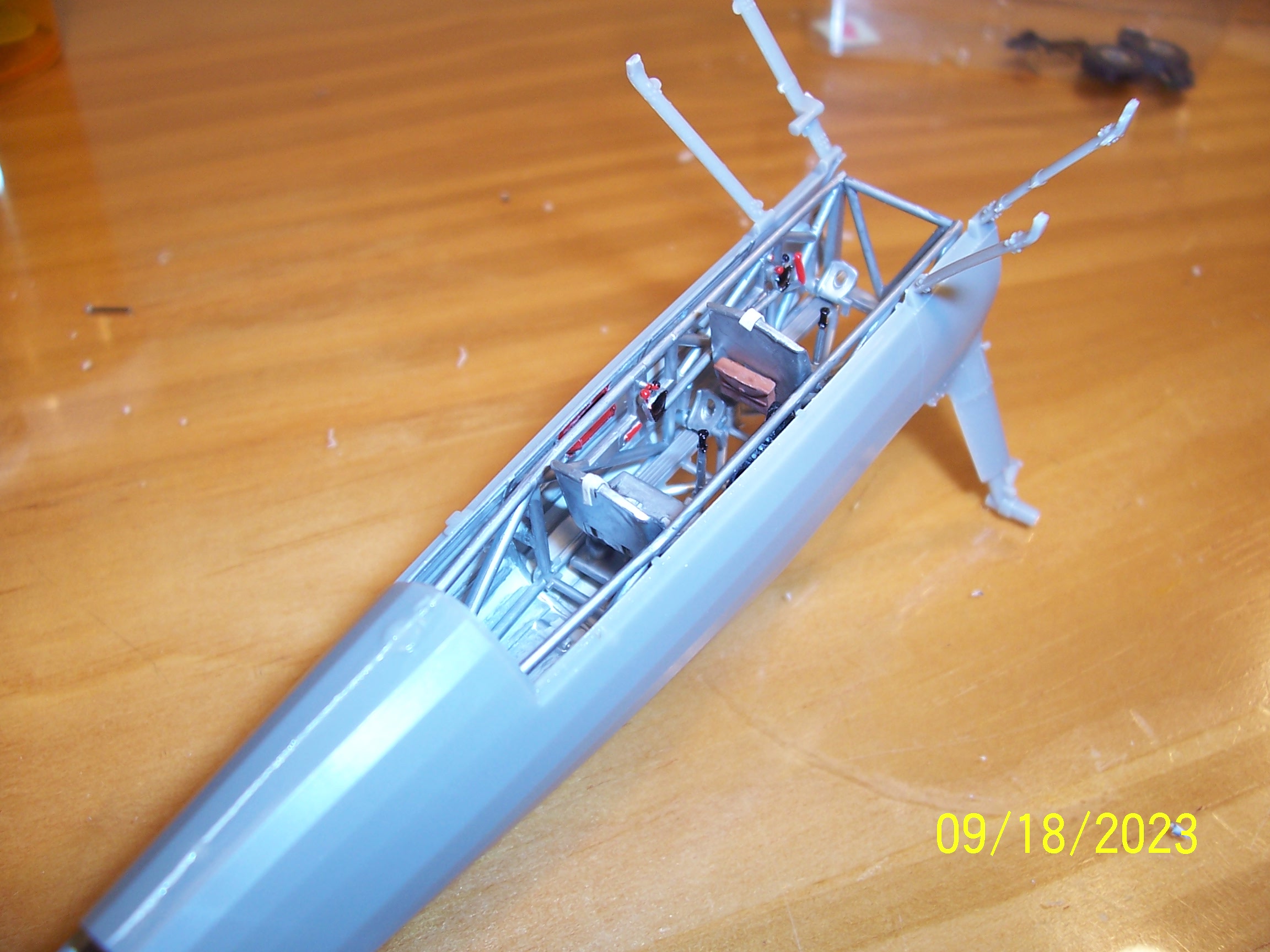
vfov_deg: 41.8
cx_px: 635
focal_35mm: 34
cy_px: 476
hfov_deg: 54.0
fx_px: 1247
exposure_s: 1/90
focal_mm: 5.6
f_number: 2.7
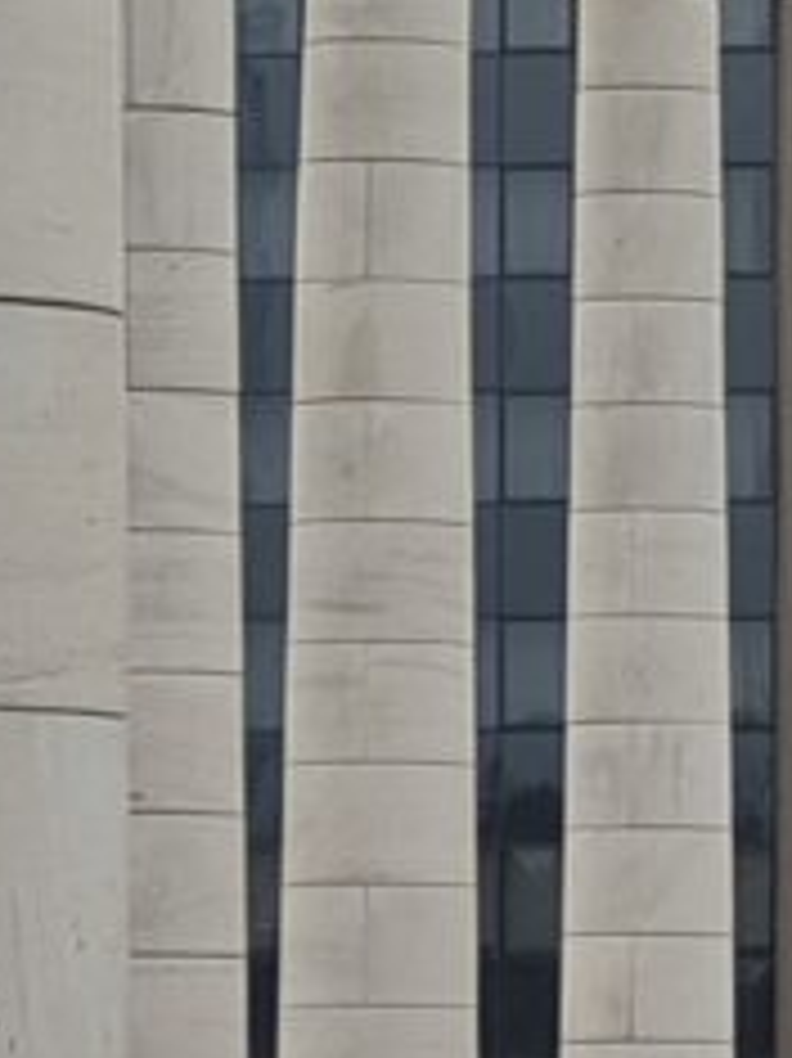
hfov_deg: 4.7
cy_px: -482
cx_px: 1521
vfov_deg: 6.2
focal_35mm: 314
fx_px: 9588
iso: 50
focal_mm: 9
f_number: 2.4
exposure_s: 1/345
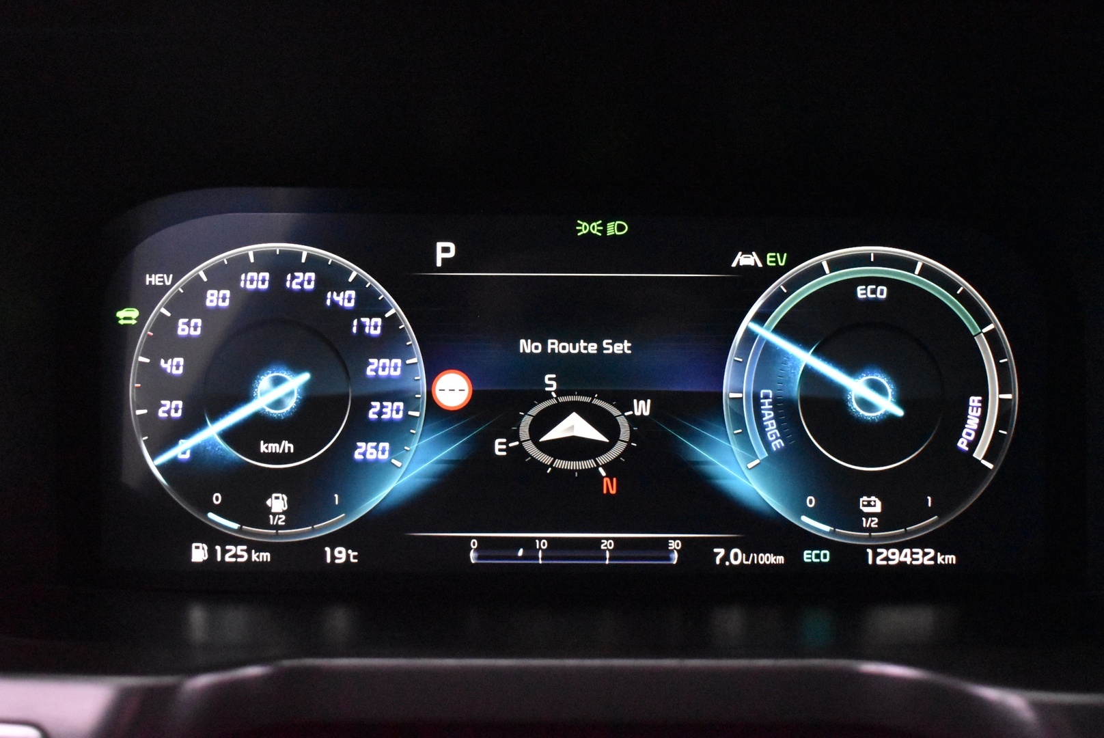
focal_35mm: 40
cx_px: 552
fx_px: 1243
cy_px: 369
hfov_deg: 47.9
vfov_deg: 33.1
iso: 9000
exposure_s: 1/40
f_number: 4
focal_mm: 27
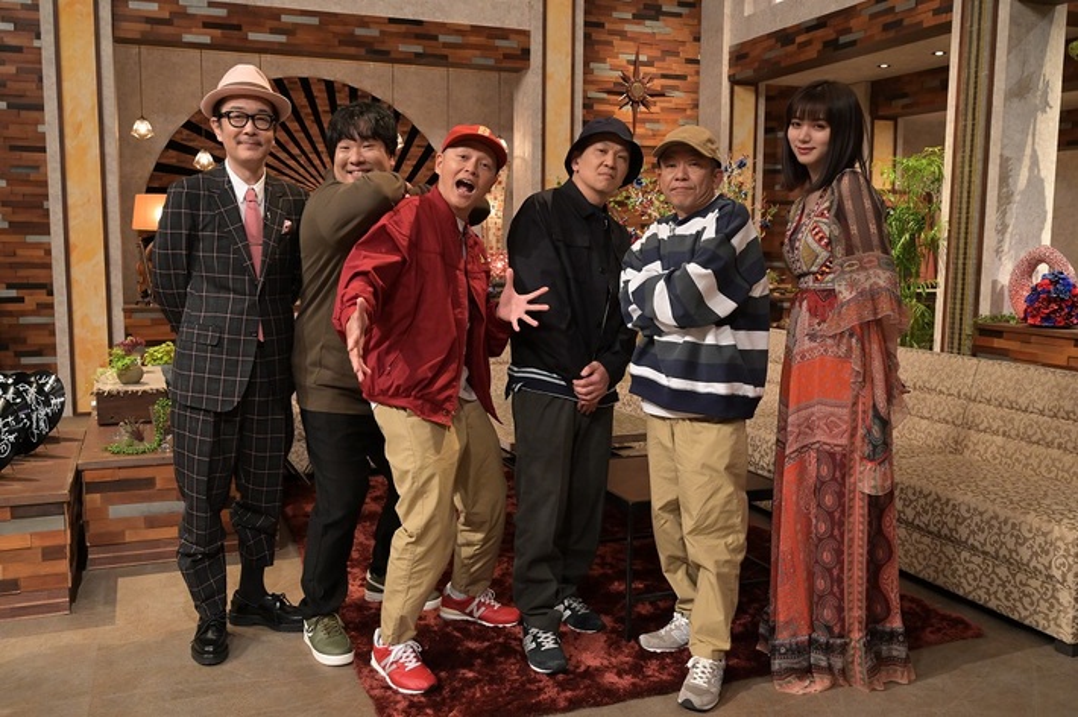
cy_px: 358
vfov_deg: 40.5
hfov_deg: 58.0
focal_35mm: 32
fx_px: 972
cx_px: 539
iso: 5000
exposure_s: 1/125
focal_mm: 32.5
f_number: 6.3
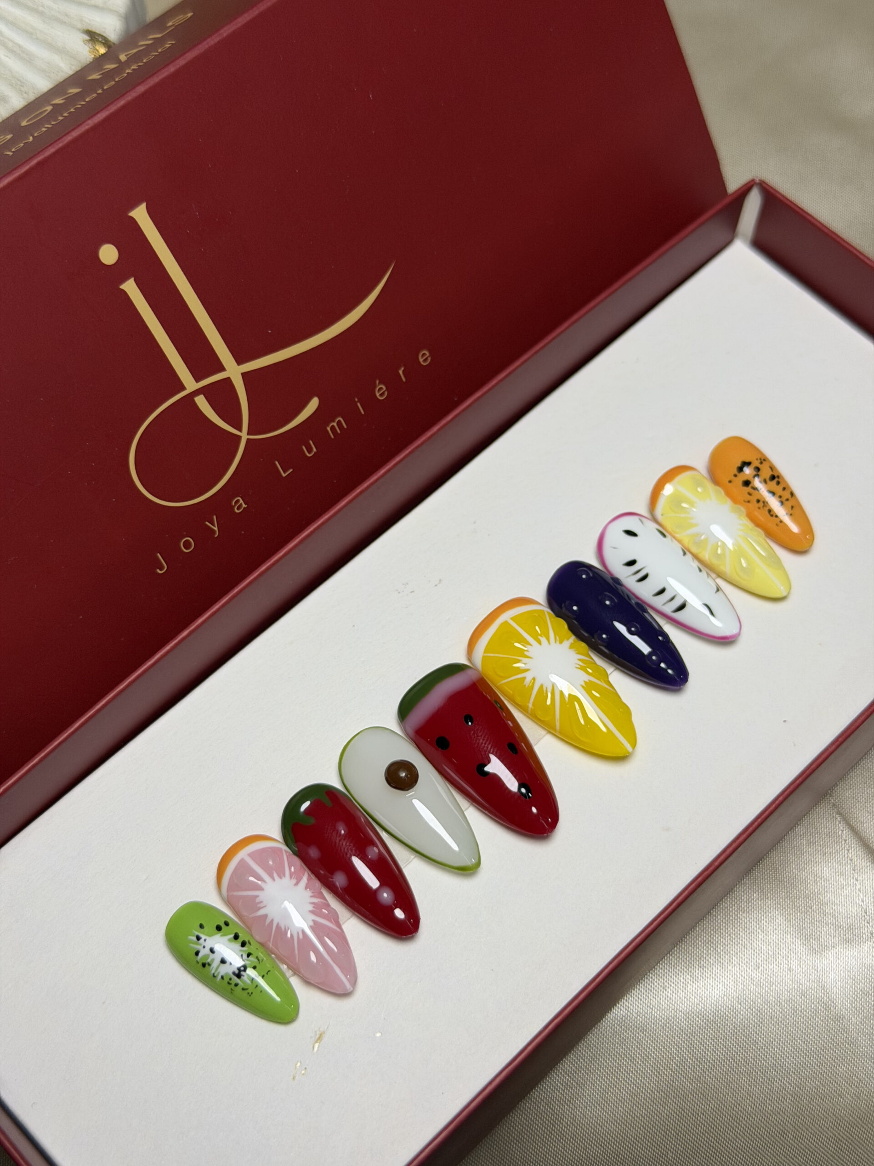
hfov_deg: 30.3
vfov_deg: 39.7
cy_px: 583
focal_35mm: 48
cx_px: 437
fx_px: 1616
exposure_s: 1/121
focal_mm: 6.76
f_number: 1.78
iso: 100
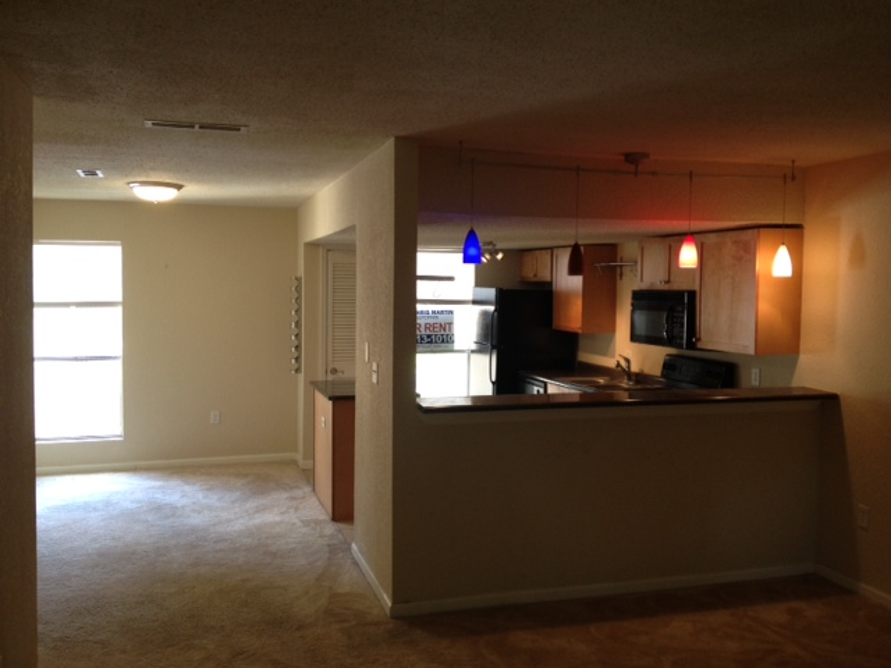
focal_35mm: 35
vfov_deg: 40.7
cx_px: 446
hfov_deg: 52.6
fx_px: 901
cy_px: 334
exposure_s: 1/20
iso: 80
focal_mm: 4.28
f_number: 2.4
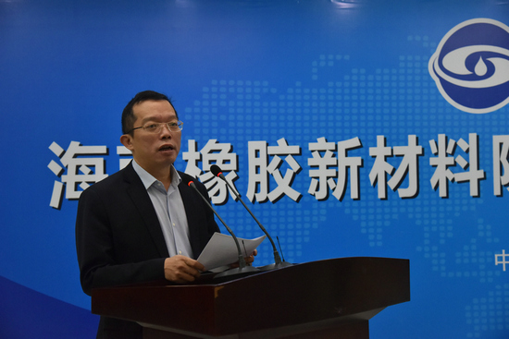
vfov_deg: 20.9
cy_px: 170
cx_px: 254
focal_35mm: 65
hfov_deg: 31.0
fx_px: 919
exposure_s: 1/125
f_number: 5.6
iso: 2000
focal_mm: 65
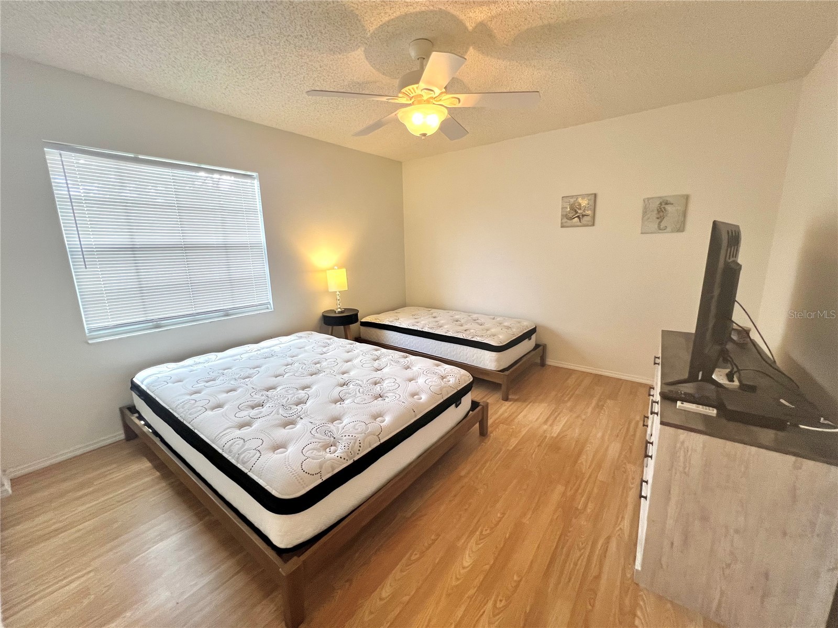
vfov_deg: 89.9
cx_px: 419
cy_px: 314
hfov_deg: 106.2
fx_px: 315
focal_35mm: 13
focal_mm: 1.57
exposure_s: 1/120
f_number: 1.8
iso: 200
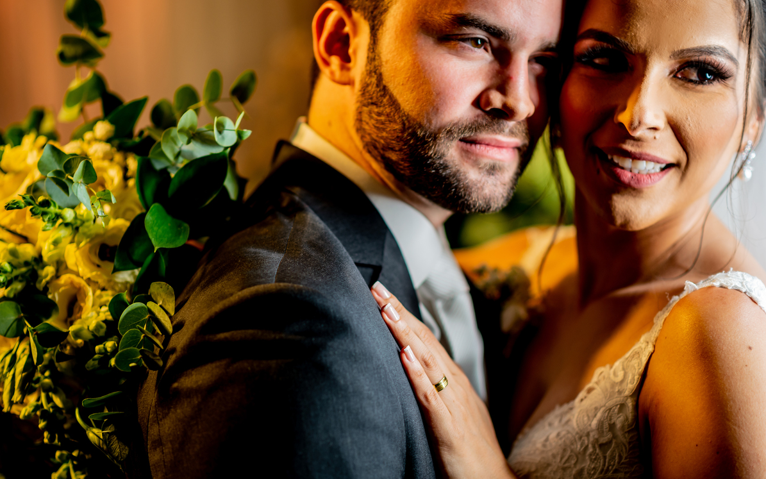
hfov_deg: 23.8
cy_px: 234
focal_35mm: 87
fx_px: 1816
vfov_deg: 15.0
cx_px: 382
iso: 160
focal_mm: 85
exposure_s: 1/125
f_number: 1.8
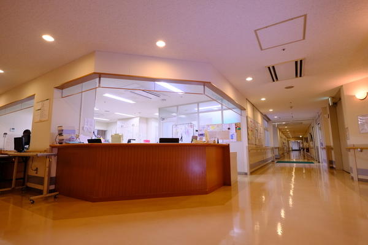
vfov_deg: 67.4
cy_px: 122
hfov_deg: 90.0
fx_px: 184
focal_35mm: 18
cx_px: 184
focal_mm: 12
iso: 1600
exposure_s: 1/15
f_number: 4.5
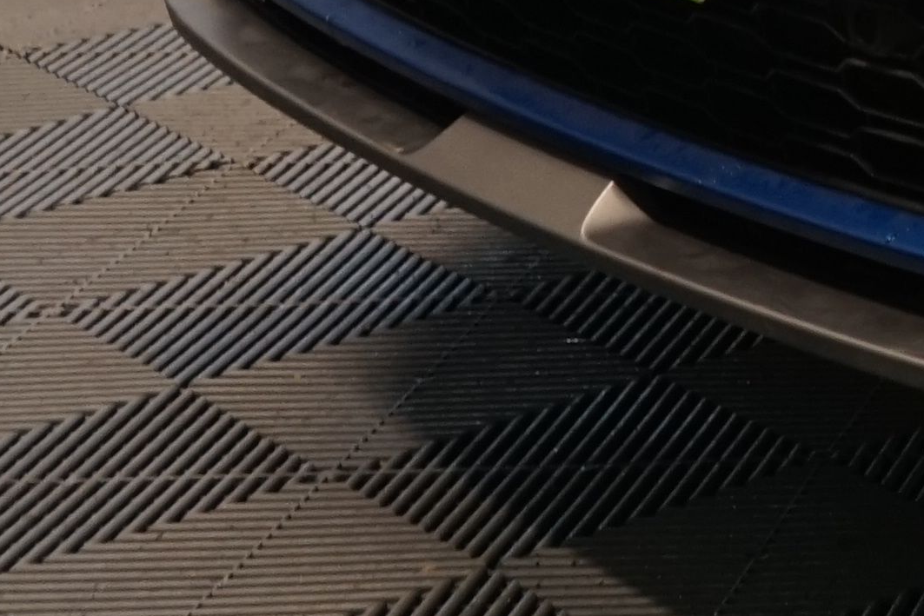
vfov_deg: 8.2
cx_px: 2338
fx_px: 4056
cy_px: -651
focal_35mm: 158
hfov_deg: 10.7
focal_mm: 28
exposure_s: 1/30
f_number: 4.5
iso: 1000
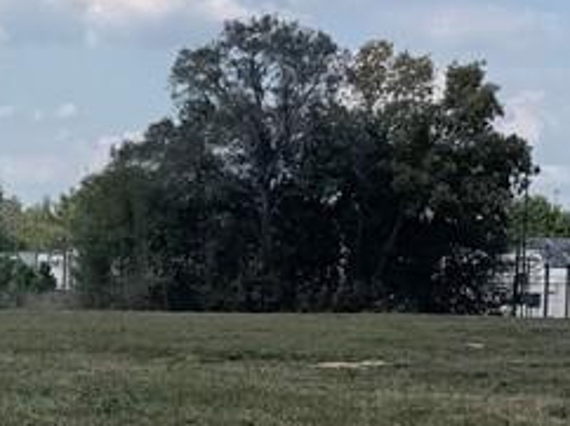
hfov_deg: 12.0
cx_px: -247
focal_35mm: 159
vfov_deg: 9.3
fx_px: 2616
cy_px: 426
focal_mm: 6.76
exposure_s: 1/6173
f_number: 1.78
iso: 80
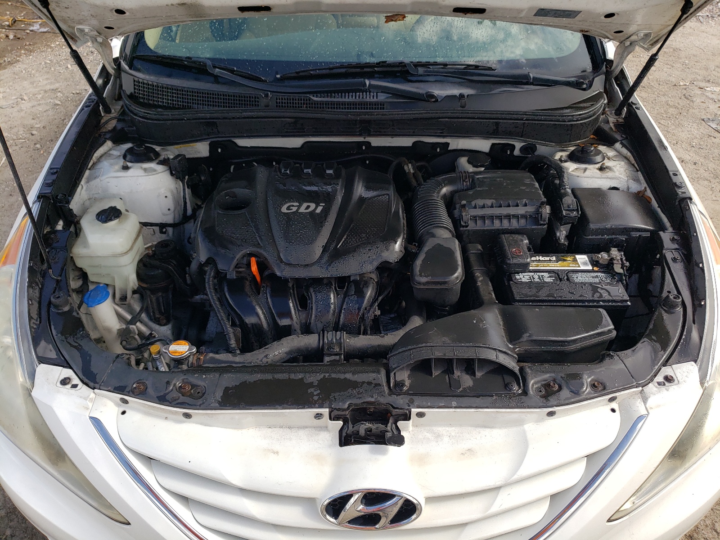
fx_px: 541
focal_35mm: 26
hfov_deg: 67.3
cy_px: 270
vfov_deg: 53.1
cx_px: 360
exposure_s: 1/1429
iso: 50
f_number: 1.5
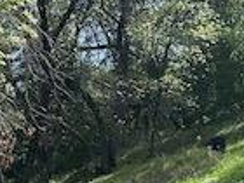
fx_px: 775
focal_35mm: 110
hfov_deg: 17.9
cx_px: 106
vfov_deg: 12.6
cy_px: 296
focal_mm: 6.86
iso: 80
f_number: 1.78
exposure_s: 1/1433
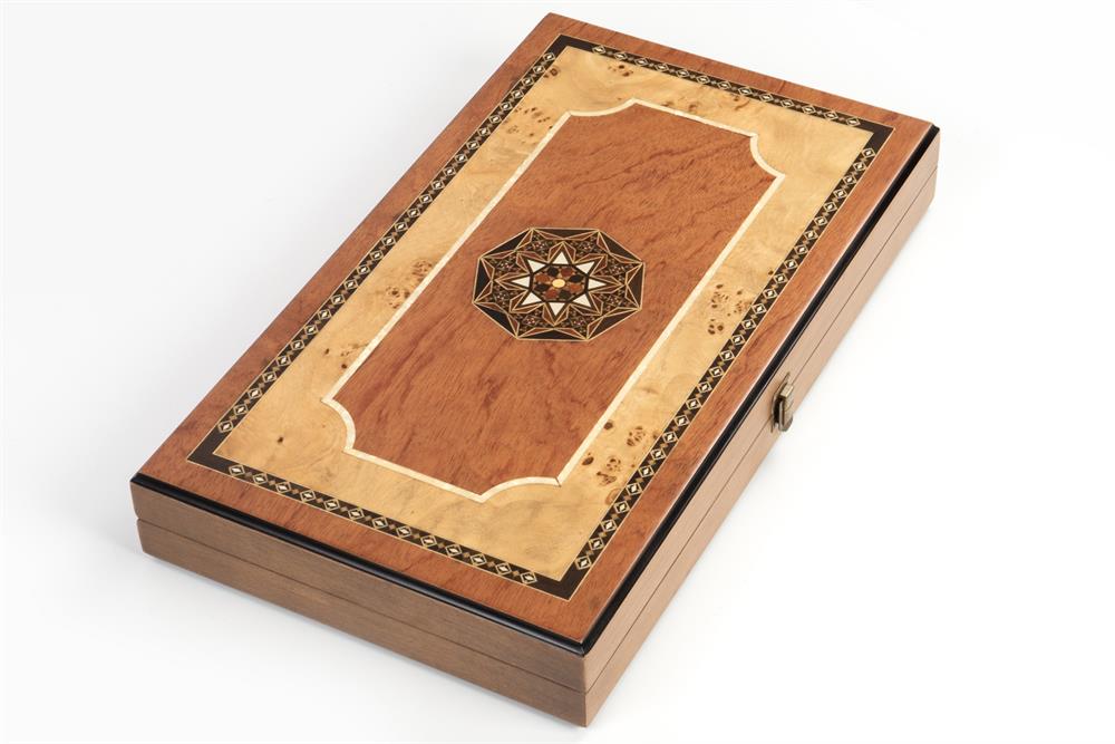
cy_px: 372
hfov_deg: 28.8
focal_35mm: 70
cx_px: 558
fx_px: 2168
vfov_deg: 19.5
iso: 200
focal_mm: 70
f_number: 22
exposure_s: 1/160
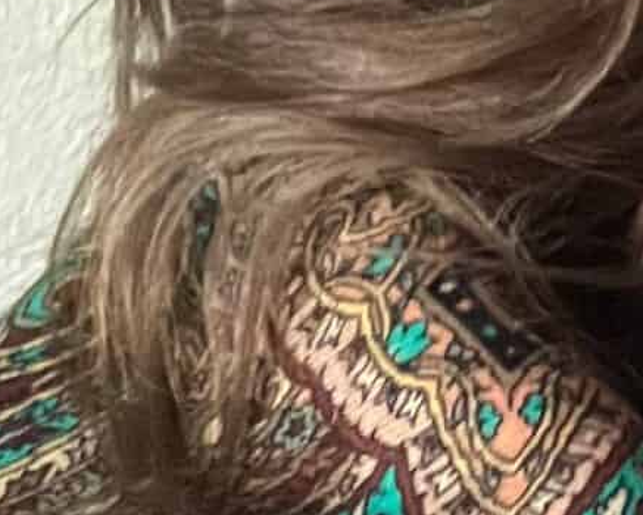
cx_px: 1212
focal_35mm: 183
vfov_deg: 8.4
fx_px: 3484
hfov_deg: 9.9
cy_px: 71
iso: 400
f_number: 2.2
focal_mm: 2.87
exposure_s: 1/30
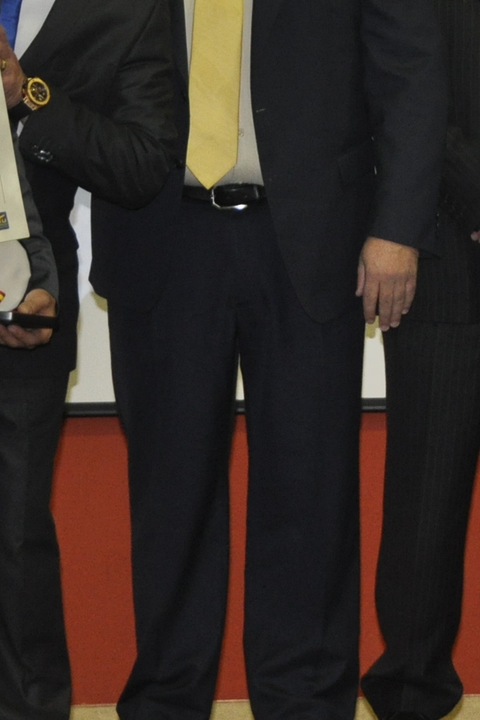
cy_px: 19
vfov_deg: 13.9
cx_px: 683
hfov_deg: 9.2
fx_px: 2911
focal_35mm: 146
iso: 800
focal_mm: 31
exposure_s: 1/60
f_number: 4
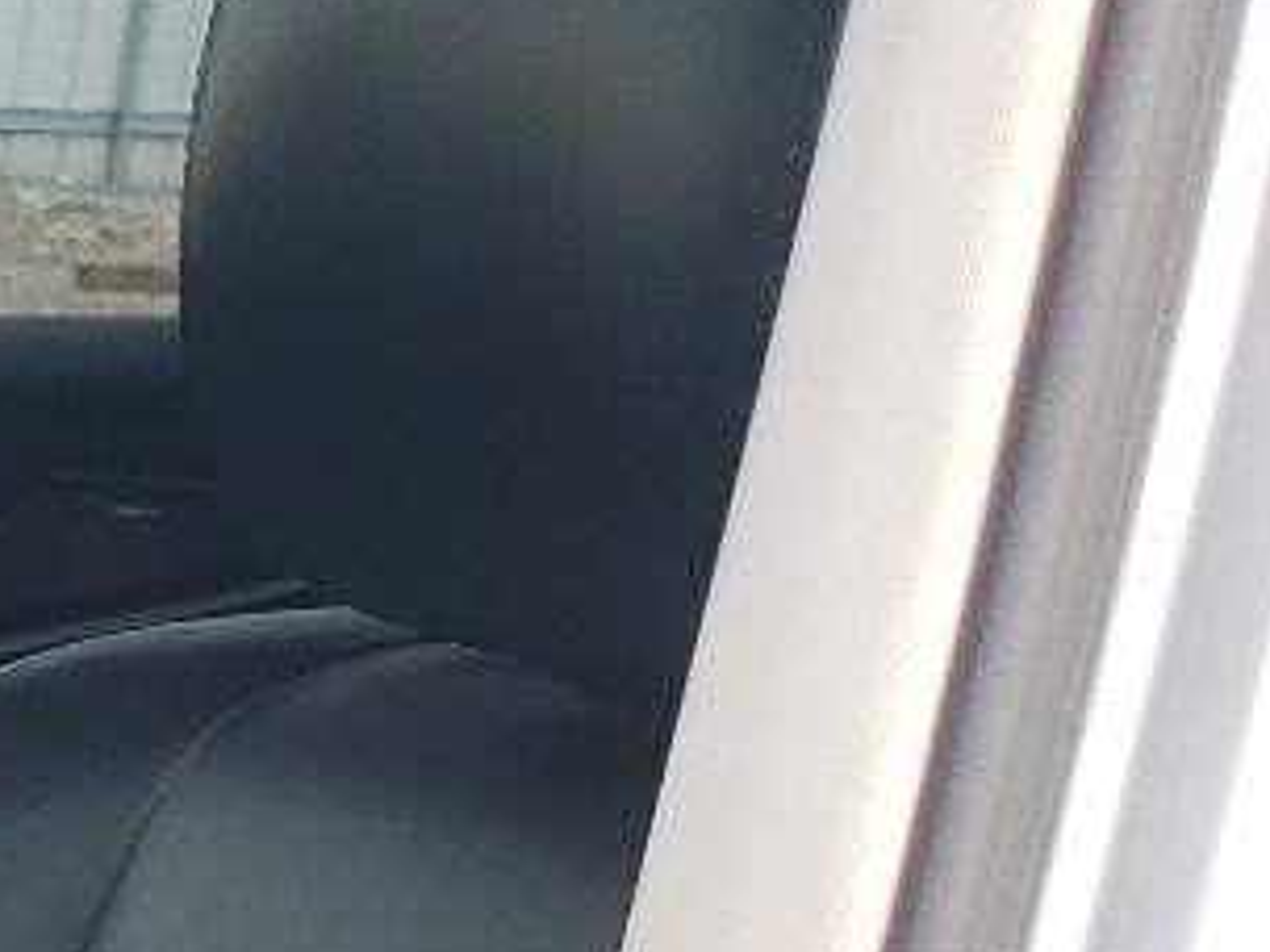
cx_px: -1922
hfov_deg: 11.5
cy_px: 1946
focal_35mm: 137
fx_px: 5026
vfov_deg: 10.0
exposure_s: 1/667
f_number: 1.5
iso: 50
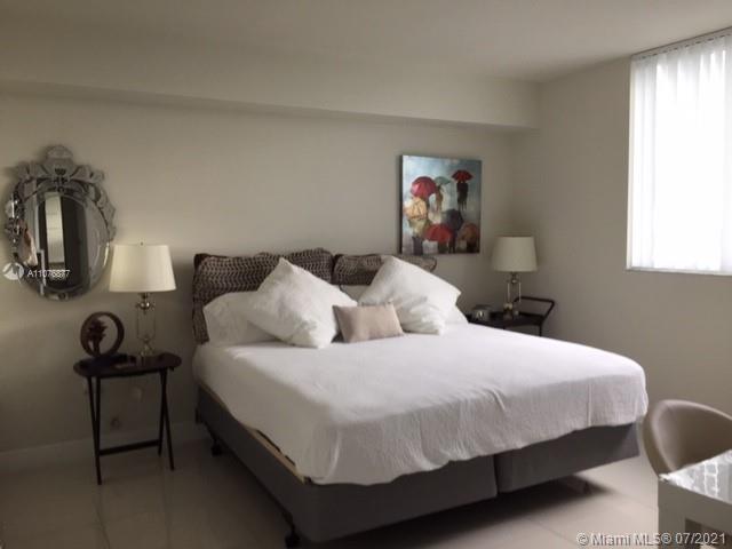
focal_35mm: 29
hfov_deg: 61.7
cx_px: 366
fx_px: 613
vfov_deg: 48.2
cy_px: 274
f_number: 2.2
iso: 50
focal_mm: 4.15
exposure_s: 1/100
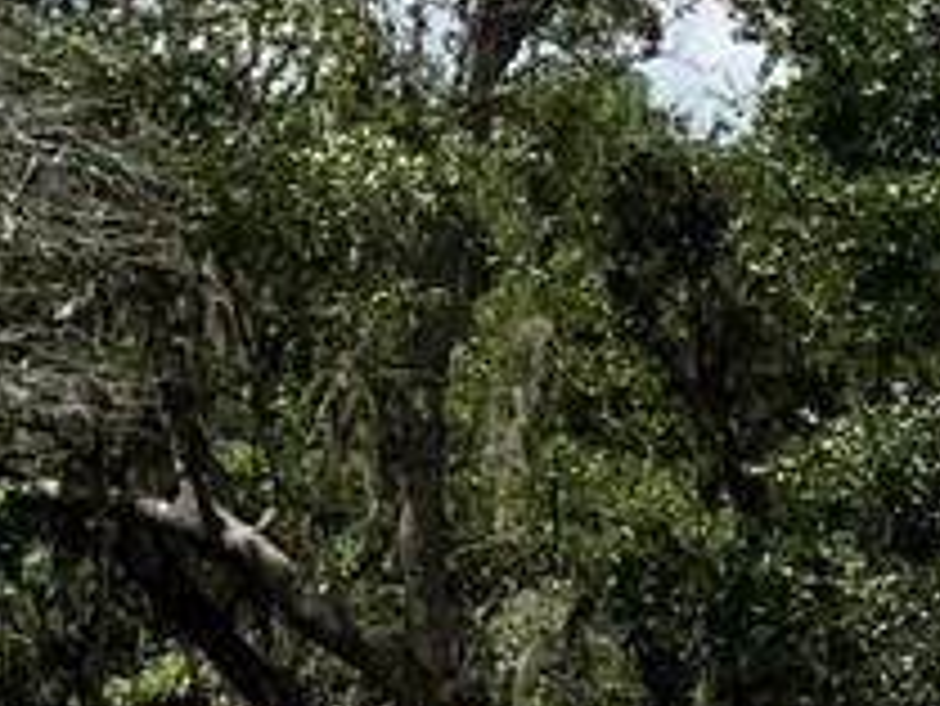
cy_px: 1457
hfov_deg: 7.7
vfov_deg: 6.5
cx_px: 2874
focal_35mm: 222
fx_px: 6032
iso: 20
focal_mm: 3
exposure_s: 1/1984
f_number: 1.8
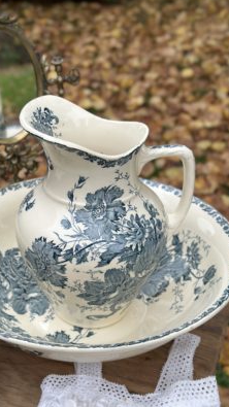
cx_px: 86
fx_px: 572
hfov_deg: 22.6
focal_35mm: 53
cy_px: 203
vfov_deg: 39.2
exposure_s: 1/659
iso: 80
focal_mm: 6.86
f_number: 1.78
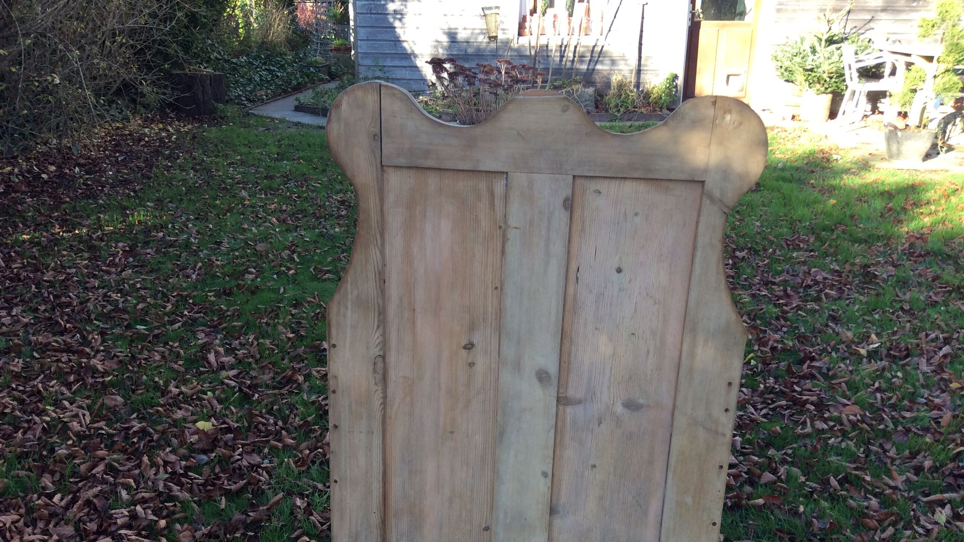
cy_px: 337
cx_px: 481
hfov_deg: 56.6
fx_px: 895
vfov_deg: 33.6
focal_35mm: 35
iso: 32
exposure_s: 1/125
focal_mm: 3.3
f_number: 2.4
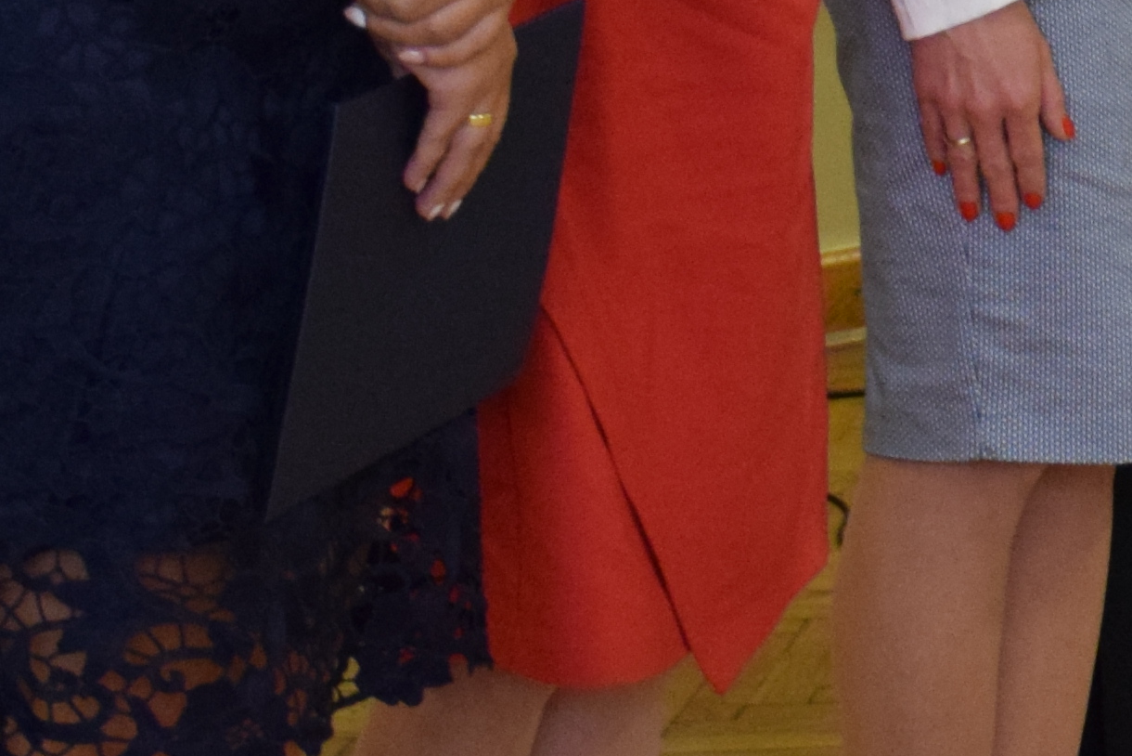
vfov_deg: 5.8
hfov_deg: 8.4
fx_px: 7422
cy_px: -375
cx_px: 2026
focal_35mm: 236
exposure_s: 1/60
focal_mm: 32
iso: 1400
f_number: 4
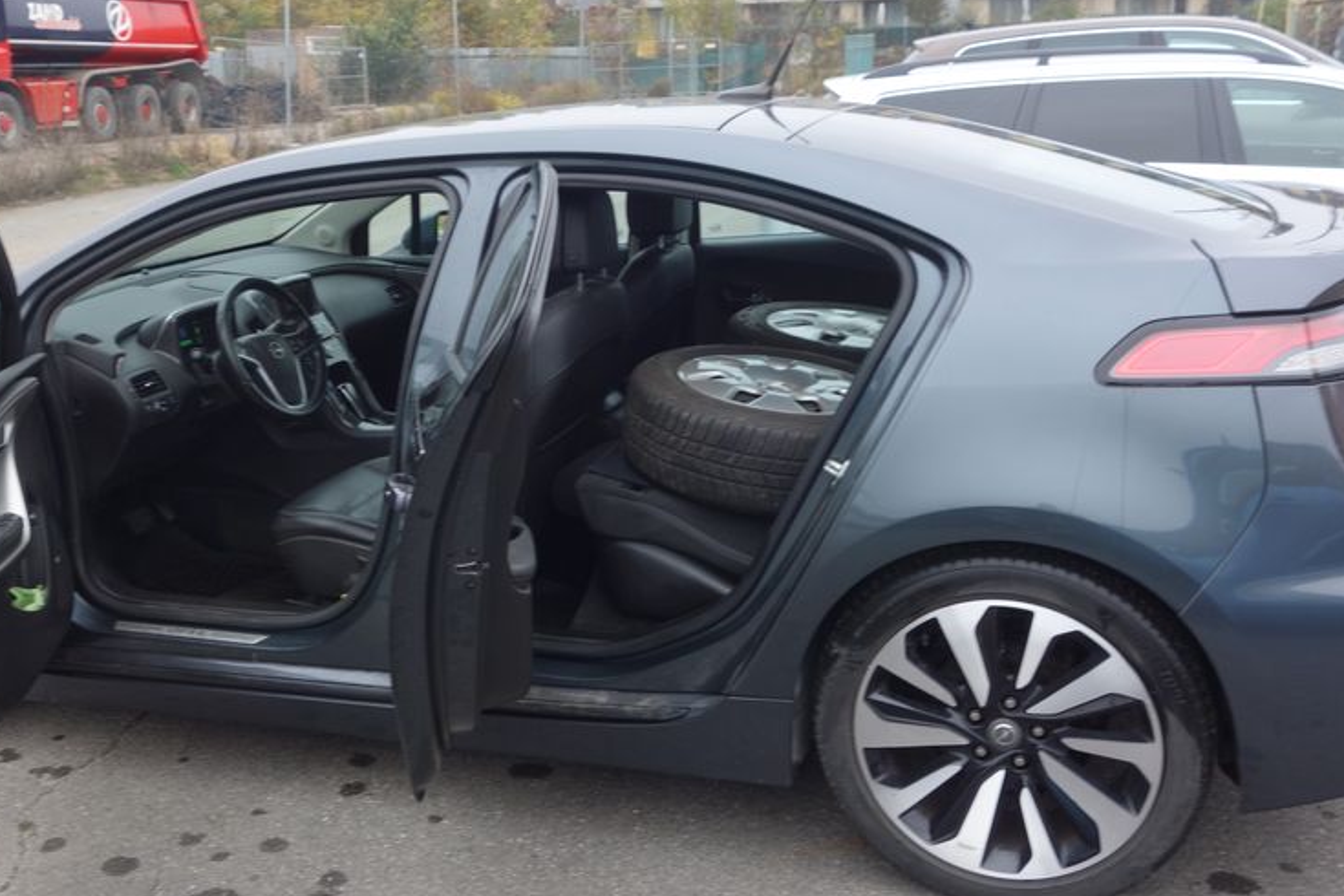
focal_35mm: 39
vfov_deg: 34.2
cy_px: 409
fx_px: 1456
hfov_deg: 49.4
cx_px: 589
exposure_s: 1/40
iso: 125
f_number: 4.5
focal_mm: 10.4
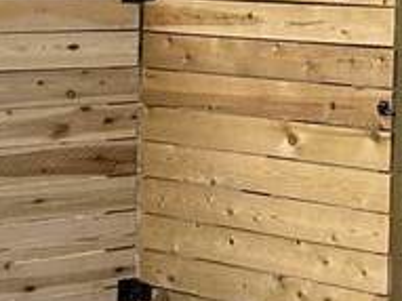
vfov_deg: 15.2
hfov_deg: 11.8
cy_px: -42
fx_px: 1091
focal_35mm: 94
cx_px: 1177
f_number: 2.2
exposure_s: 1/99
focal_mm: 2.22
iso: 50
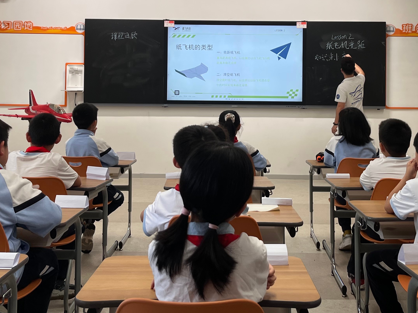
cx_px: 237
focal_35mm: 49
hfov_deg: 38.8
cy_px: 74
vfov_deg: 29.2
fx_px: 592
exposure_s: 1/180
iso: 64
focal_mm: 5.1
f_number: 1.6
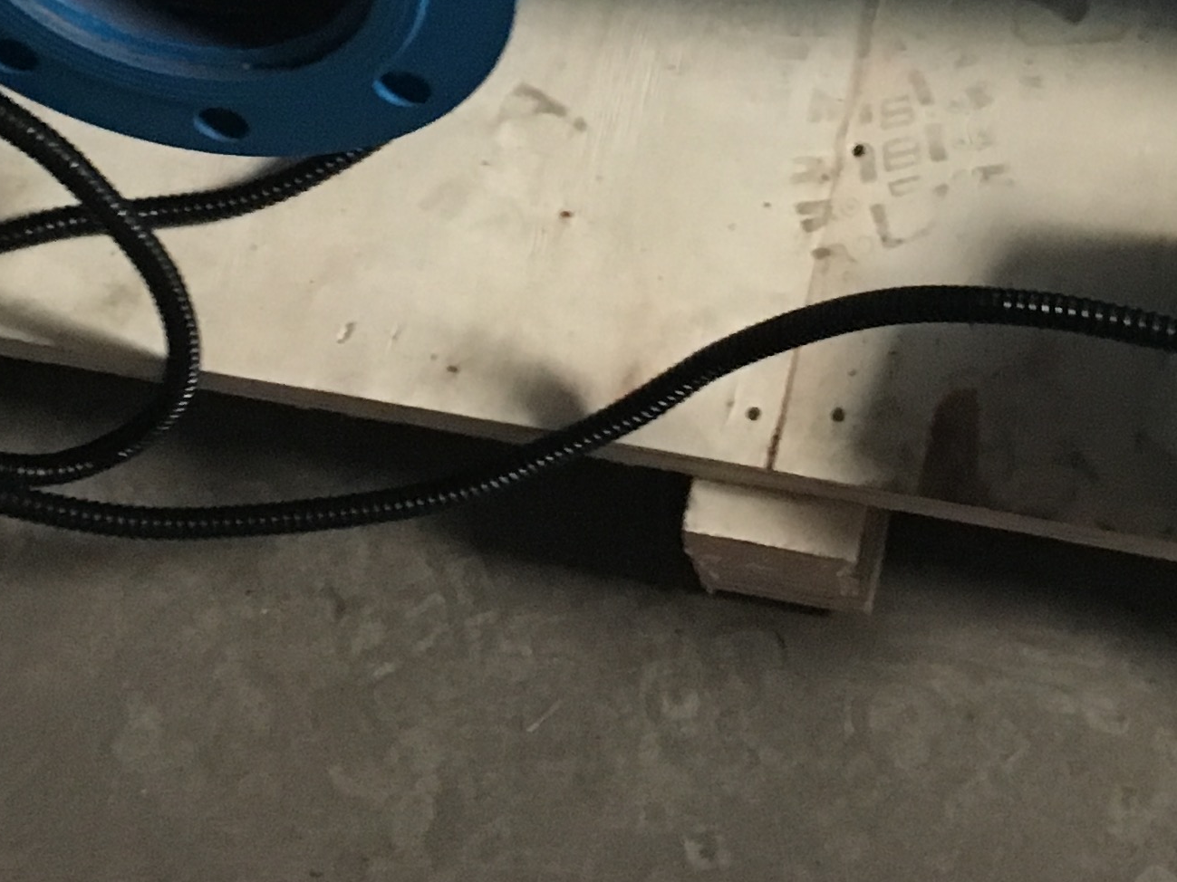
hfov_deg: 21.6
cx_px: 845
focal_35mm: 90
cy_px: -335
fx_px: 3060
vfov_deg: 15.4
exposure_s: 1/17
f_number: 2.2
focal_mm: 4.15
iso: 250
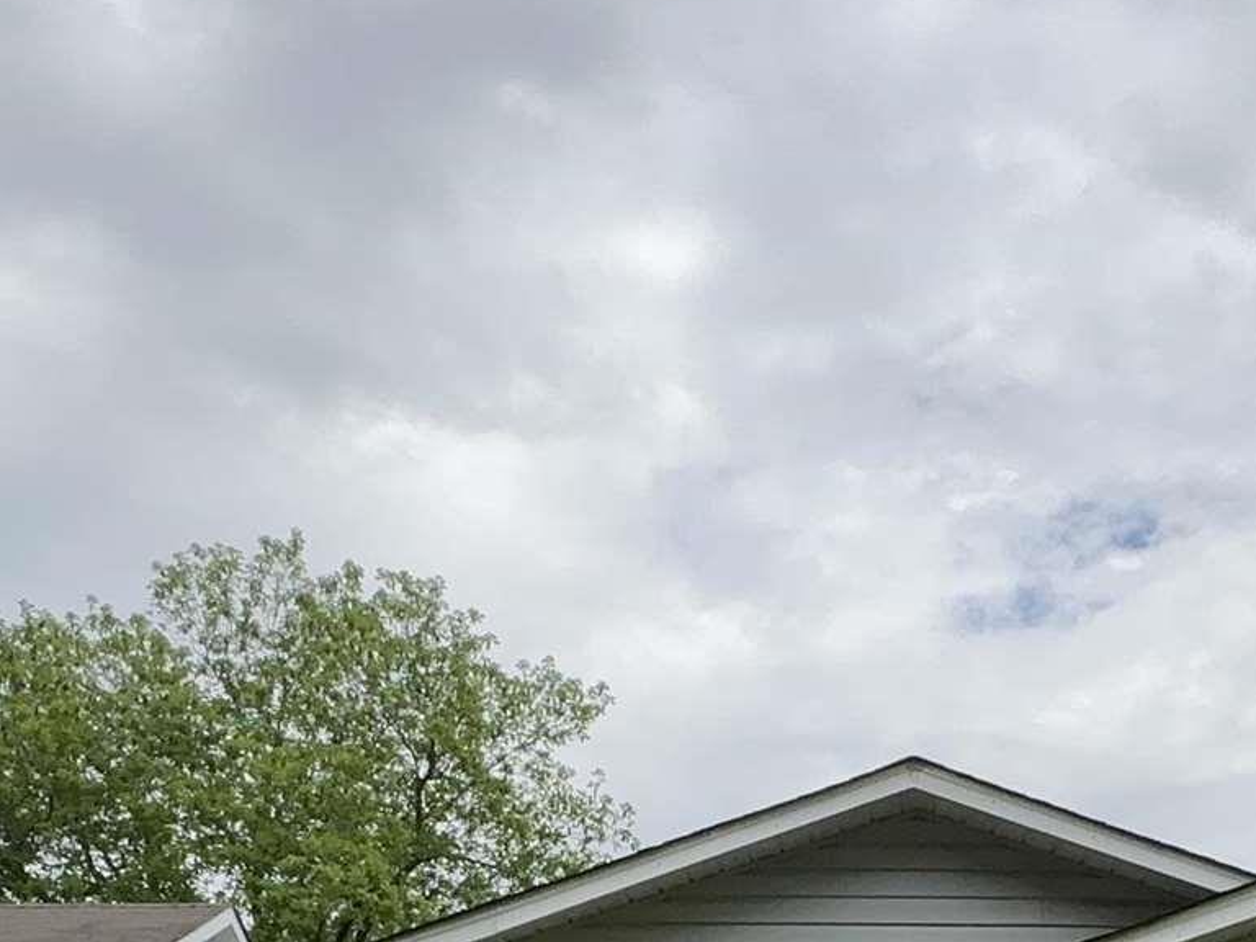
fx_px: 2032
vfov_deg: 22.9
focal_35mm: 56
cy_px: 1258
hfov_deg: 33.8
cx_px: 914
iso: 50
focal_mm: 2.22
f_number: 2.2
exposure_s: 1/2174
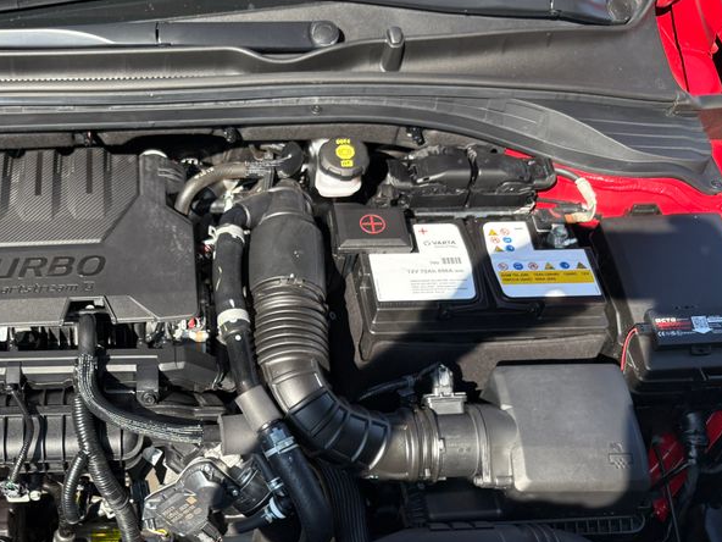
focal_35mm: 45
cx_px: 165
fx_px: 939
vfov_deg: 31.9
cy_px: 371
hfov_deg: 40.7
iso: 50
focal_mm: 5.96
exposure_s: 1/1451
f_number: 1.6
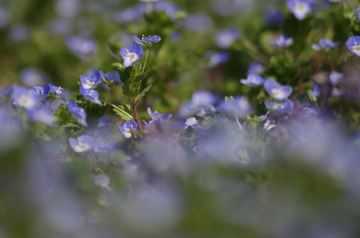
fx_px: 4629
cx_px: 152
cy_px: 68
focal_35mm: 464
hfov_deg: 4.5
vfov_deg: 2.9
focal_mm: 210
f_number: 4.5
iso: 100
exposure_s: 1/800
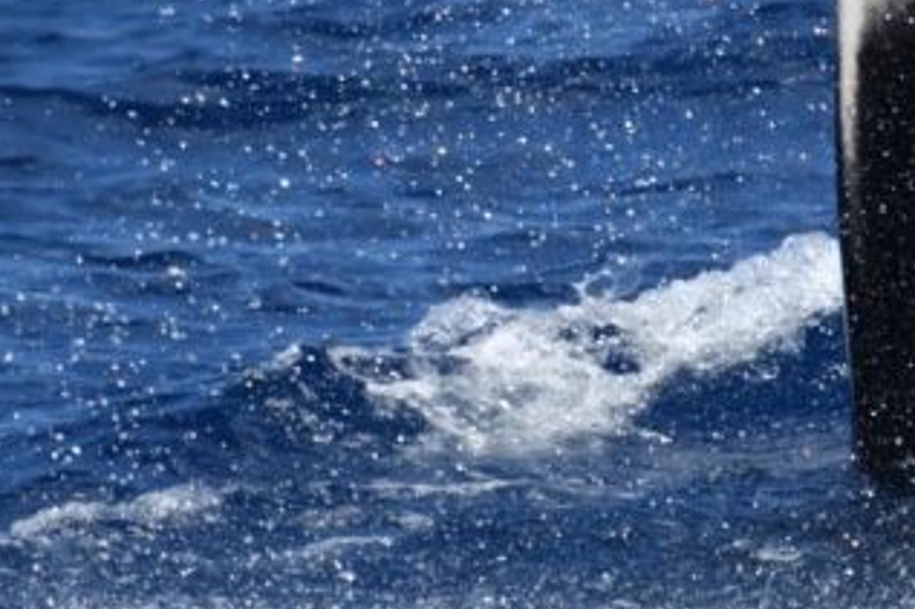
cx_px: 846
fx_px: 38434
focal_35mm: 1513
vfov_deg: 0.9
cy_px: -79
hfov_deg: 1.4
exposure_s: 1/8000
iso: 1000
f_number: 6.3
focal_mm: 600
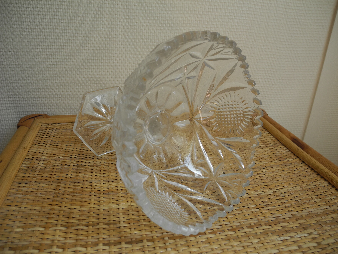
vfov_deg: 49.7
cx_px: 169
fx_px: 273
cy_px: 127
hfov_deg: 63.4
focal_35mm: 28
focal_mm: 6
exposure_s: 1/93
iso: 100
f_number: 2.8
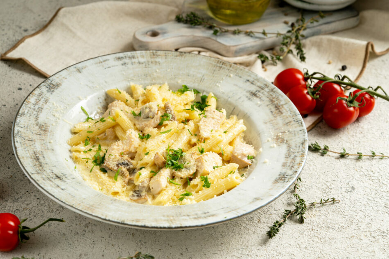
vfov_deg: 15.2
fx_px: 972
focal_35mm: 90
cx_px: 194
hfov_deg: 22.6
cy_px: 130
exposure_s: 1/160
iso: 100
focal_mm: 90
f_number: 8
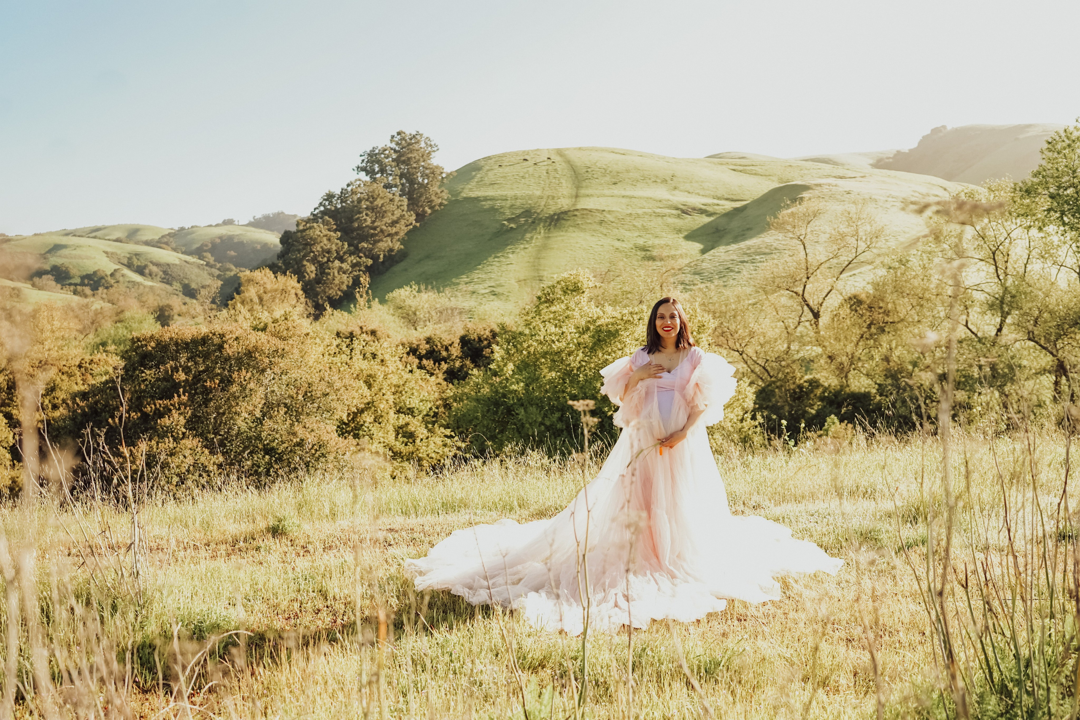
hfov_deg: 54.4
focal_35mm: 35
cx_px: 540
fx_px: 1050
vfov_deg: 37.9
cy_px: 360
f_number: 2.5
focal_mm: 35
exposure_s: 1/8000
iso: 1600
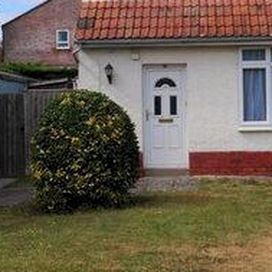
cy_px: 65
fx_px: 756
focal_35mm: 85
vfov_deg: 20.2
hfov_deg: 20.4
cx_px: 115
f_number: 13
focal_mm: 18
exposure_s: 1/125
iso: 100
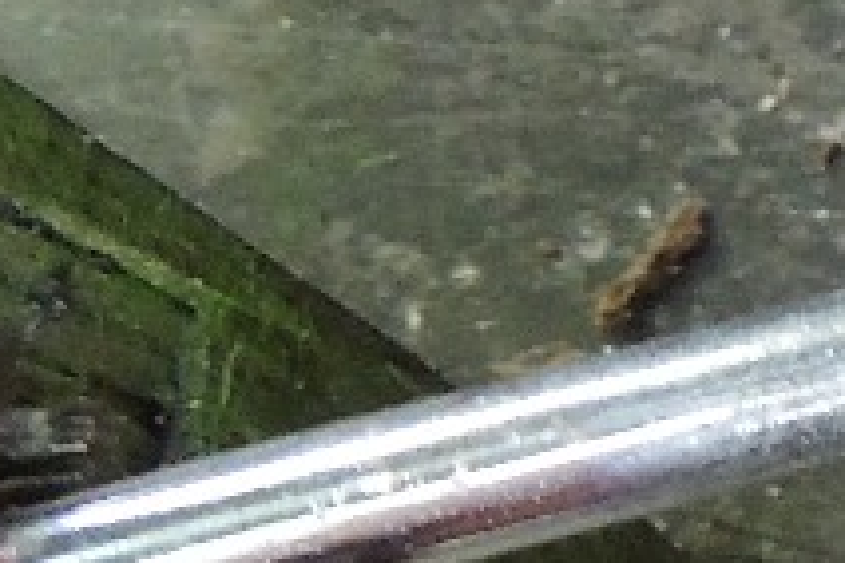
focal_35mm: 211
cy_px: 24
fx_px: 4952
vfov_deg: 6.5
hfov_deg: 8.1
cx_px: 2638
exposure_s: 1/30
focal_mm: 5.3
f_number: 3.1
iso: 360
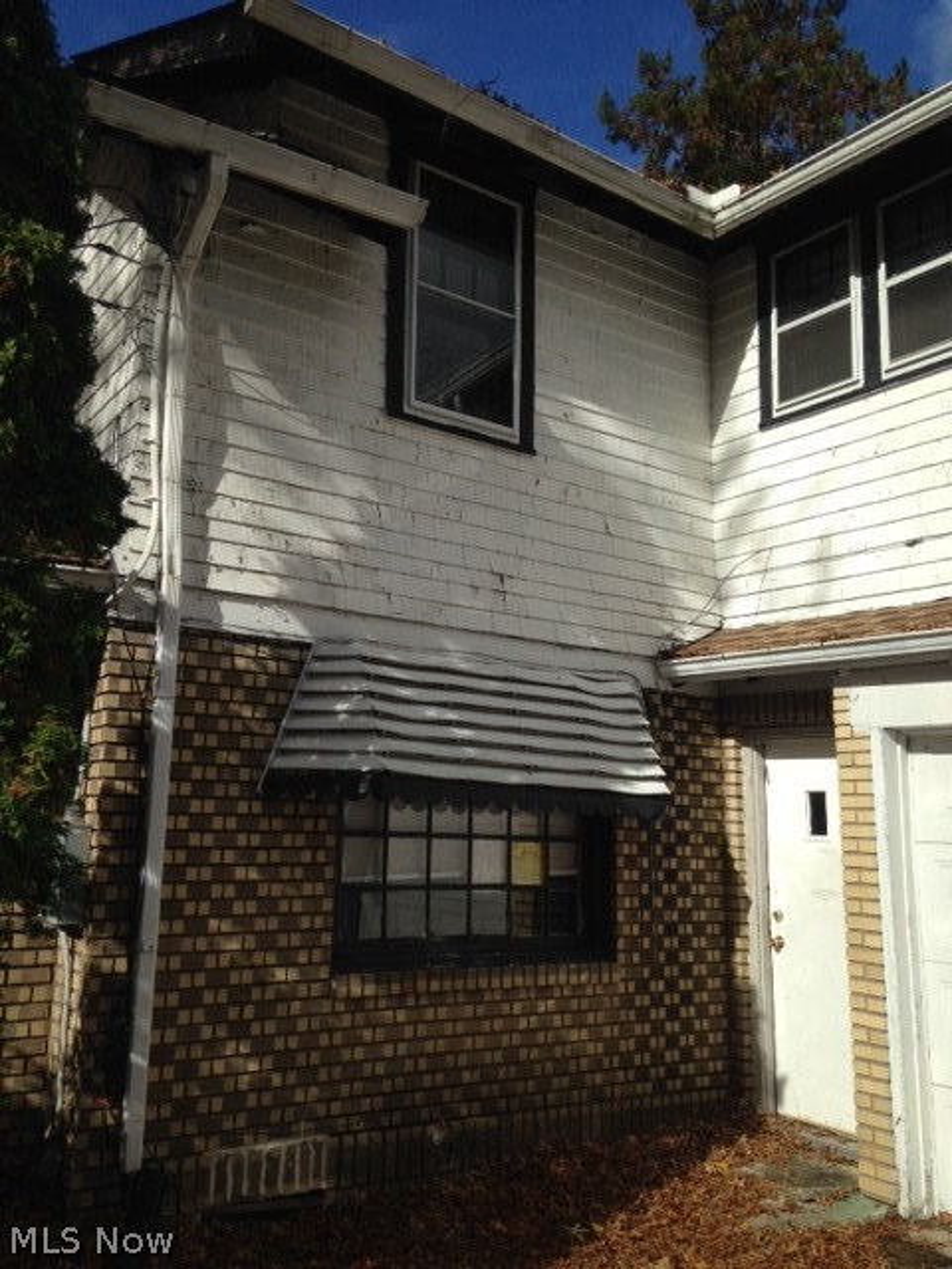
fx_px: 1210
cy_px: 634
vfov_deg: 55.4
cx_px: 476
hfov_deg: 42.9
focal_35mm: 33
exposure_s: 1/2710
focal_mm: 4.12
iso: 50
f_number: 2.4
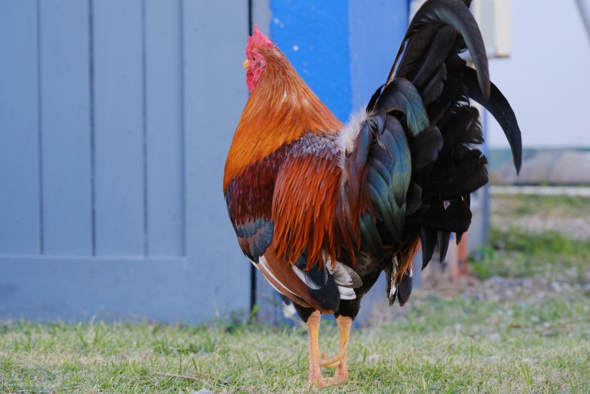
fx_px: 2491
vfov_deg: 9.0
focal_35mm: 152
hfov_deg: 13.5
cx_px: 295
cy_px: 197
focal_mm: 101.6
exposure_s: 1/70
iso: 400
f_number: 8
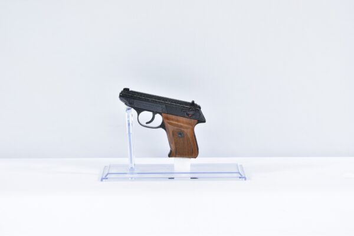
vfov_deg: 18.2
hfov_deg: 27.0
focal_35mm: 75
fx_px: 737
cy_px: 118
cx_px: 177
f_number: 5.6
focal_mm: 50
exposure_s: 1/20
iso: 640
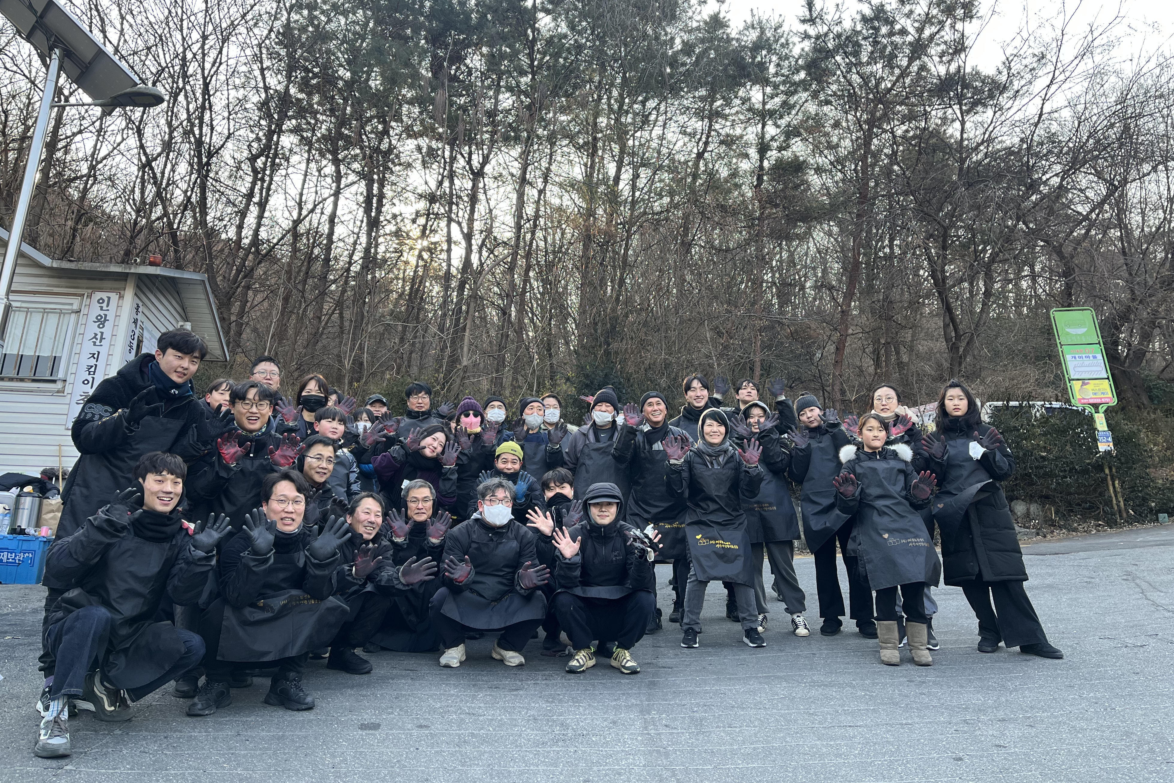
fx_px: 913
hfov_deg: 65.5
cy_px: 334
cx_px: 588
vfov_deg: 46.3
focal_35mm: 28
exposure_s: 1/275
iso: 50
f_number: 1.6
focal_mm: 5.1
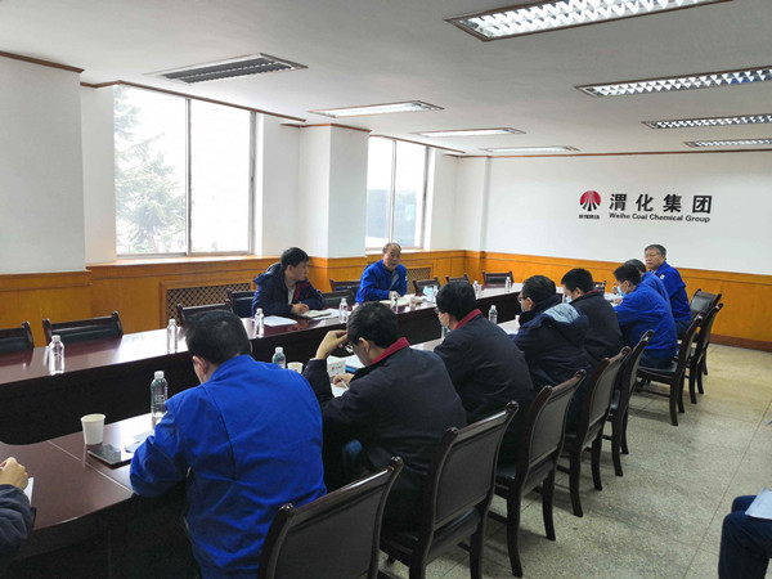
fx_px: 602
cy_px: 290
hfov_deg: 65.3
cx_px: 386
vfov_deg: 51.4
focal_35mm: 27
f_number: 1.8
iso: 125
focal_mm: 3.95
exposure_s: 1/50
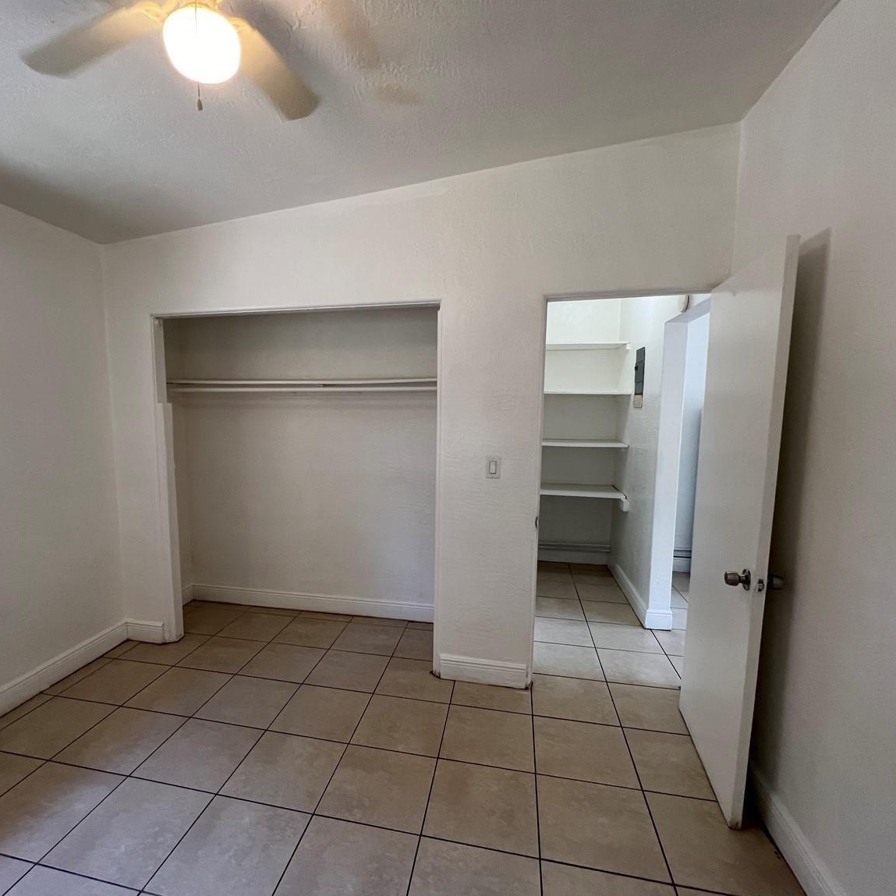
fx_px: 469
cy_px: 463
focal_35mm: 16
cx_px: 392
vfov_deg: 87.4
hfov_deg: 87.0
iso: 125
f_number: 1.8
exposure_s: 1/120
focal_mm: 1.57
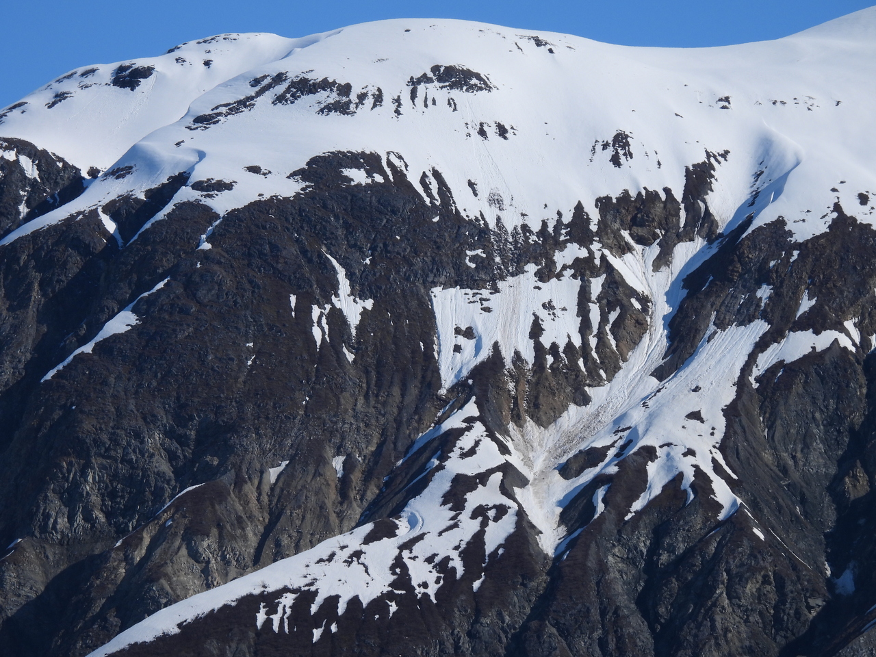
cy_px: 328
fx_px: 7592
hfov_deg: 6.6
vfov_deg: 5.0
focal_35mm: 300
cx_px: 438
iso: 100
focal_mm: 53.5
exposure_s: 1/1600
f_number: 5
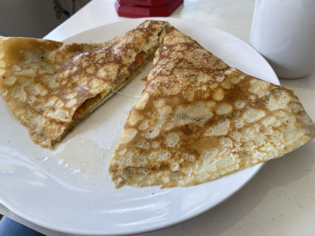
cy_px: 118
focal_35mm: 26
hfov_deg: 67.3
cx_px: 158
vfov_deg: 53.1
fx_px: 237
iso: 32
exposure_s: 1/178
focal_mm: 5.1
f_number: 1.6
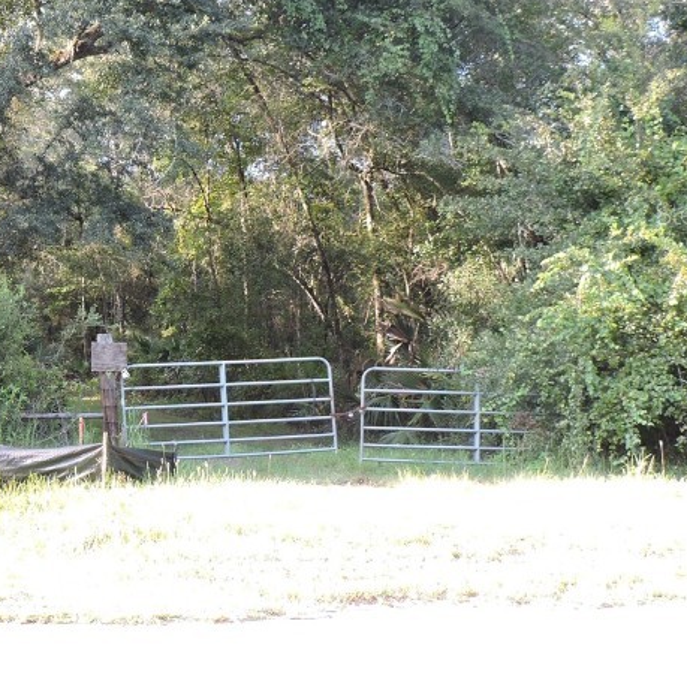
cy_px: 213
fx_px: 1549
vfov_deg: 24.8
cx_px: 30
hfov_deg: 24.1
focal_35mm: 69
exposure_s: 1/50
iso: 100
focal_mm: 6.2
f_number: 3.3
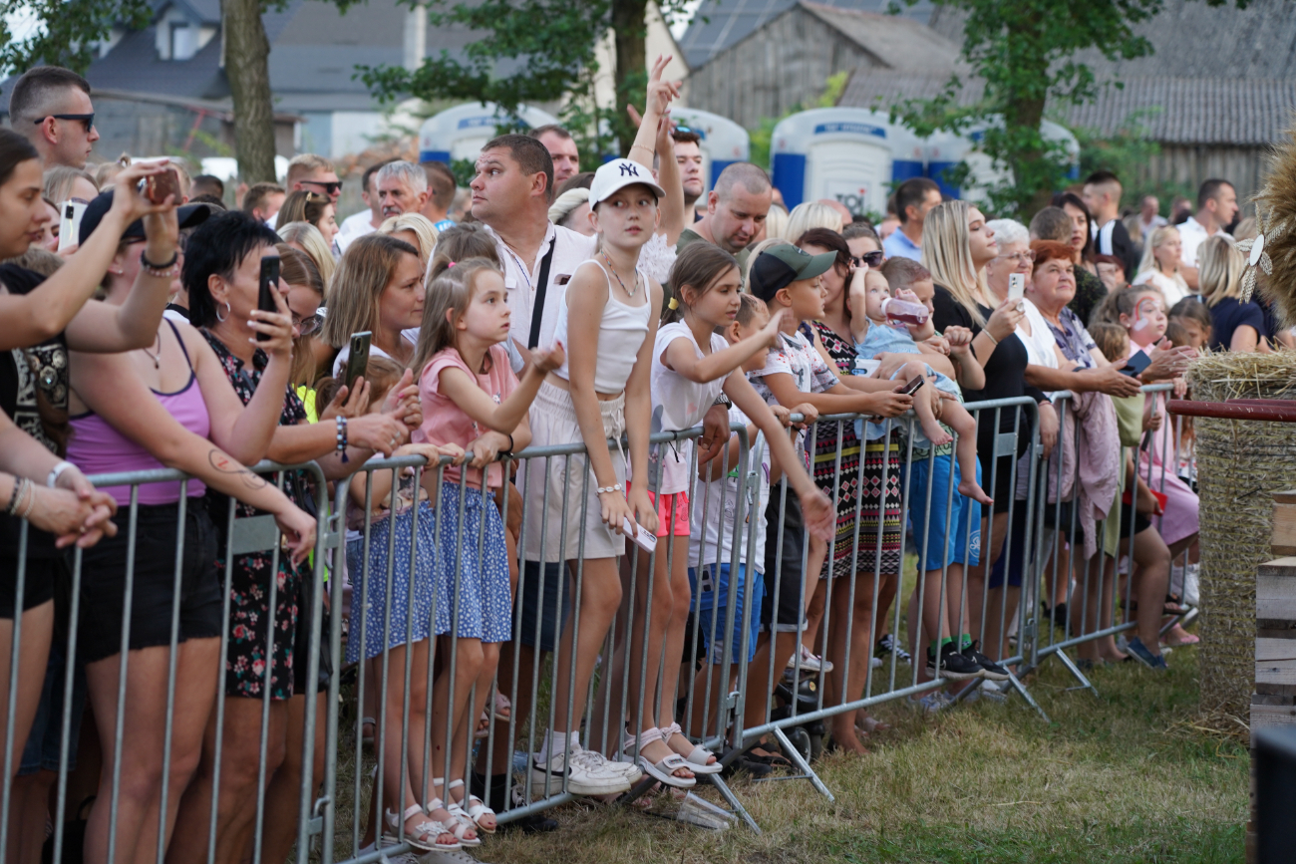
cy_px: 432
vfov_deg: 13.0
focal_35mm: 105
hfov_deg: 19.5
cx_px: 648
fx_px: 3780
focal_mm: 105
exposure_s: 1/100
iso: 500
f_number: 4
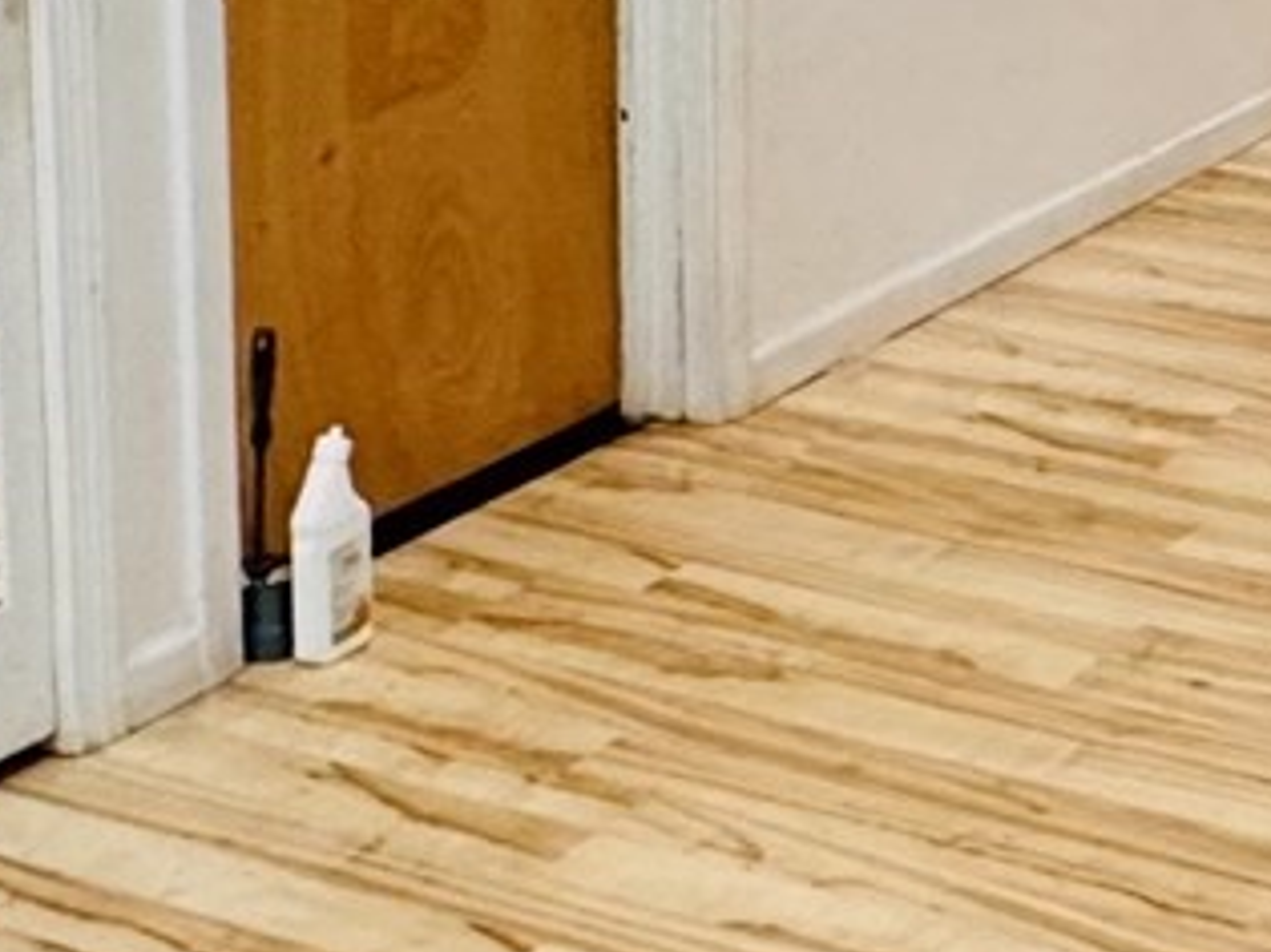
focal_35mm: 91
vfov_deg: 15.4
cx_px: 1618
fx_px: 3340
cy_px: -286
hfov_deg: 19.9
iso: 250
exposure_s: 1/120
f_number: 2.2
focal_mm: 2.22
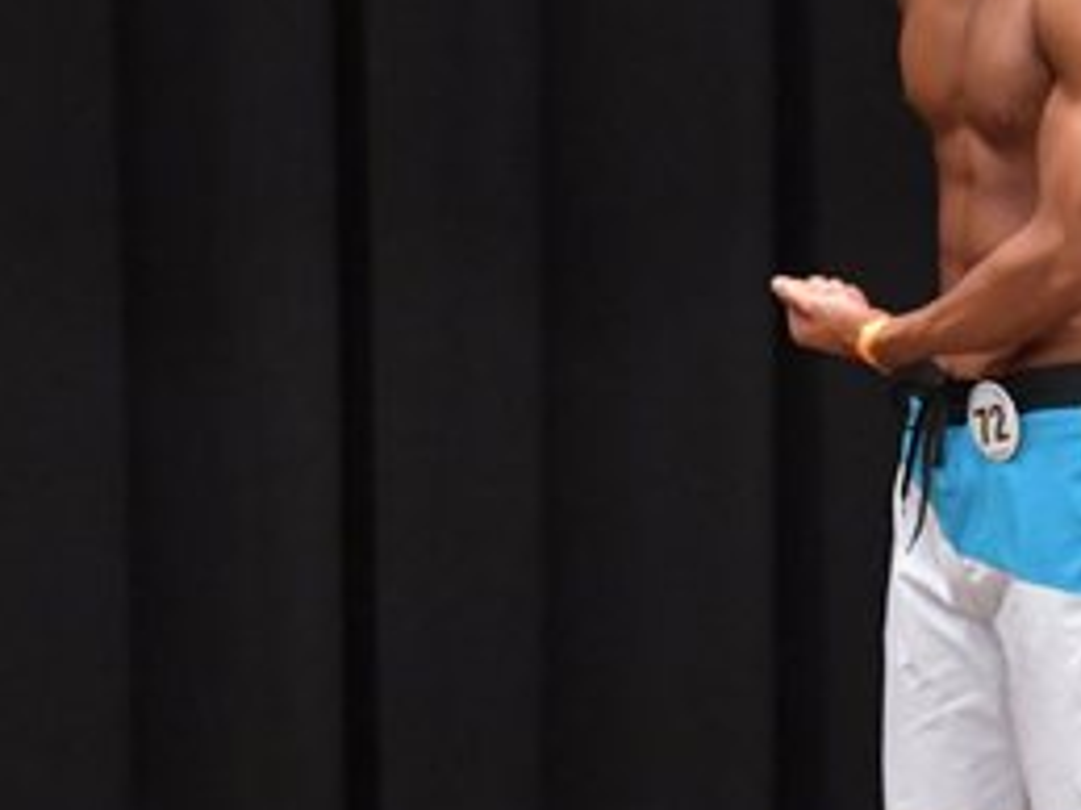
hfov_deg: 3.1
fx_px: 20195
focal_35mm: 647
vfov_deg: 2.3
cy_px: 539
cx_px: 645
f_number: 5.6
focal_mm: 150
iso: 6400
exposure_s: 1/400
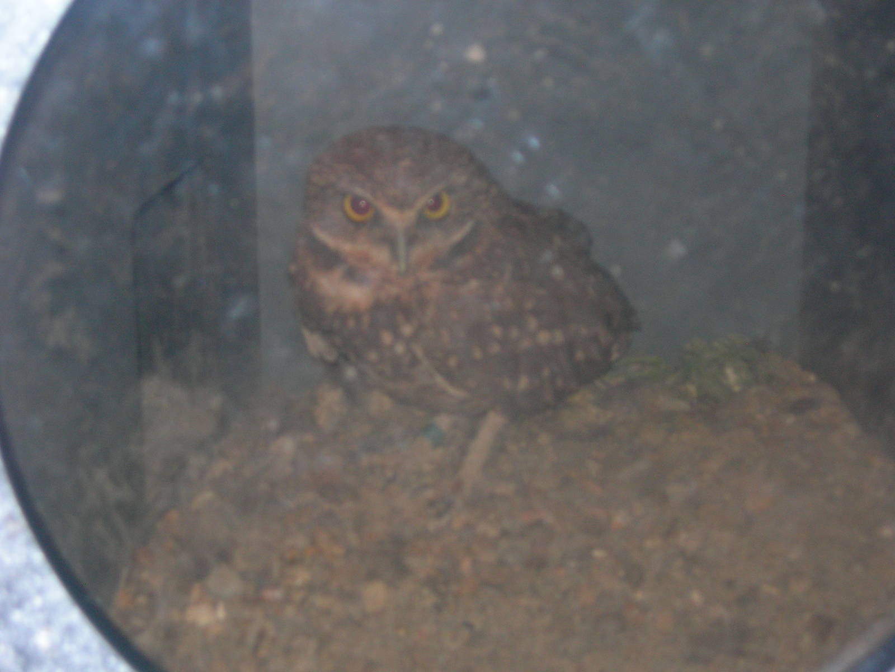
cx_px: 448
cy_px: 336
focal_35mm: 82
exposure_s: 1/60.1
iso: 200
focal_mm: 17
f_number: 4
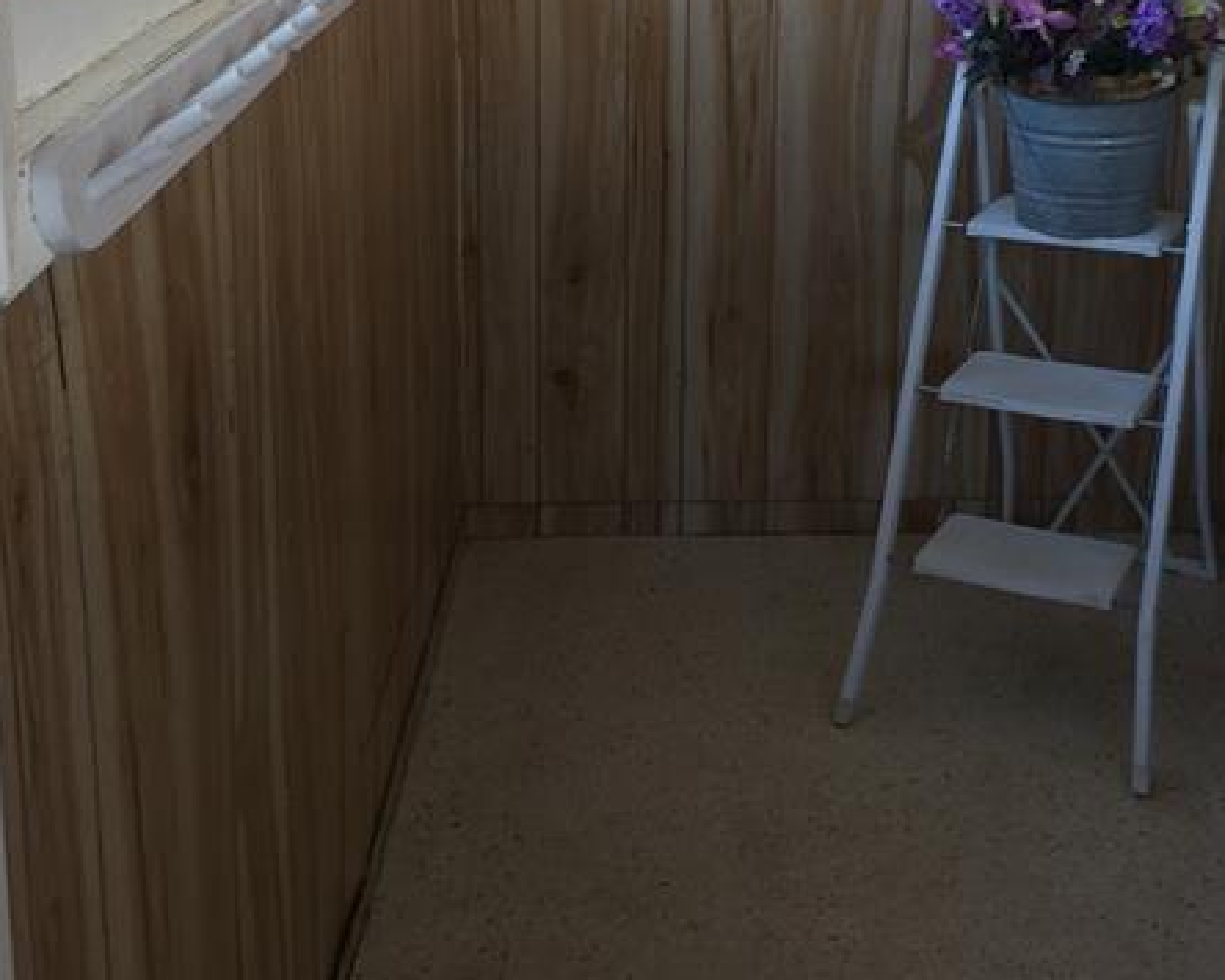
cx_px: 786
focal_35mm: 49
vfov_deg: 29.8
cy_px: 146
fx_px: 1776
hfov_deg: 37.8
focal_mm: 4.15
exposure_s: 1/60
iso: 25
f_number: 2.2
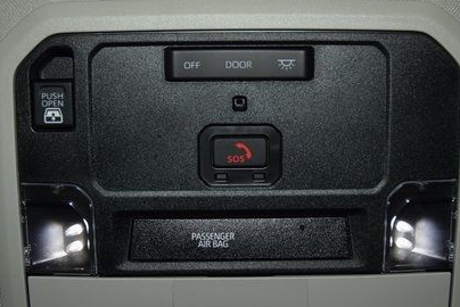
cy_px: 121
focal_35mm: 57
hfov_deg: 35.0
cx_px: 243
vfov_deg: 23.8
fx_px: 729
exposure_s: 1/40
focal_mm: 24
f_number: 3.8
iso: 250
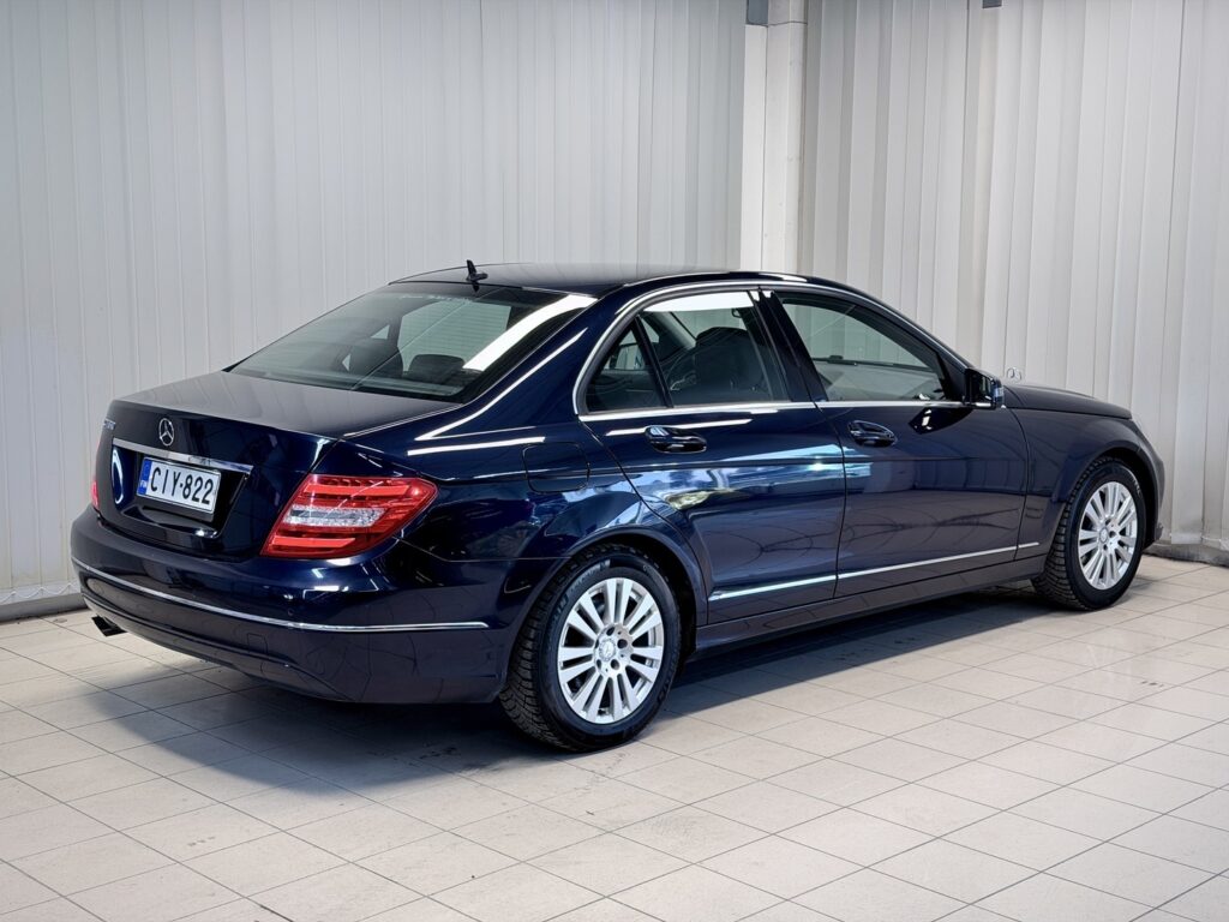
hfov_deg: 39.7
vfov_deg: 30.3
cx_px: 614
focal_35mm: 48
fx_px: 1704
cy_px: 461
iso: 50
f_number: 1.78
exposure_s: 1/50
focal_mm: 6.76
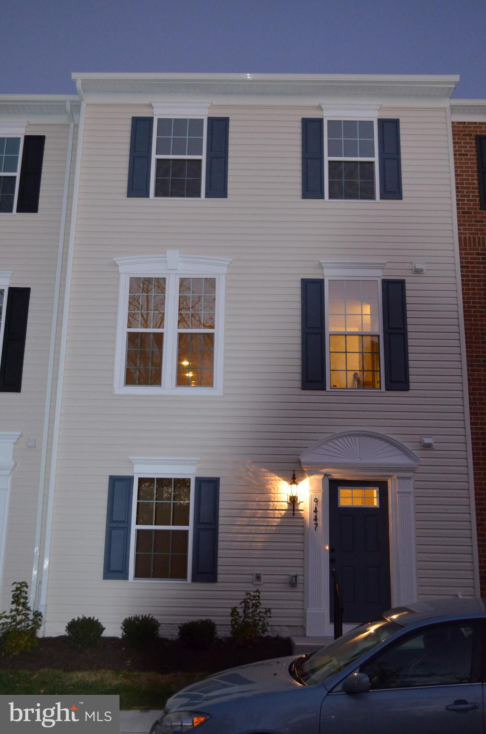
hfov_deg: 34.1
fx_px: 793
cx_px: 243
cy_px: 367
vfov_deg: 49.6
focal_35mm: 39
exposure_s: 1/60
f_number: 4.2
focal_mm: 26
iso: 2200
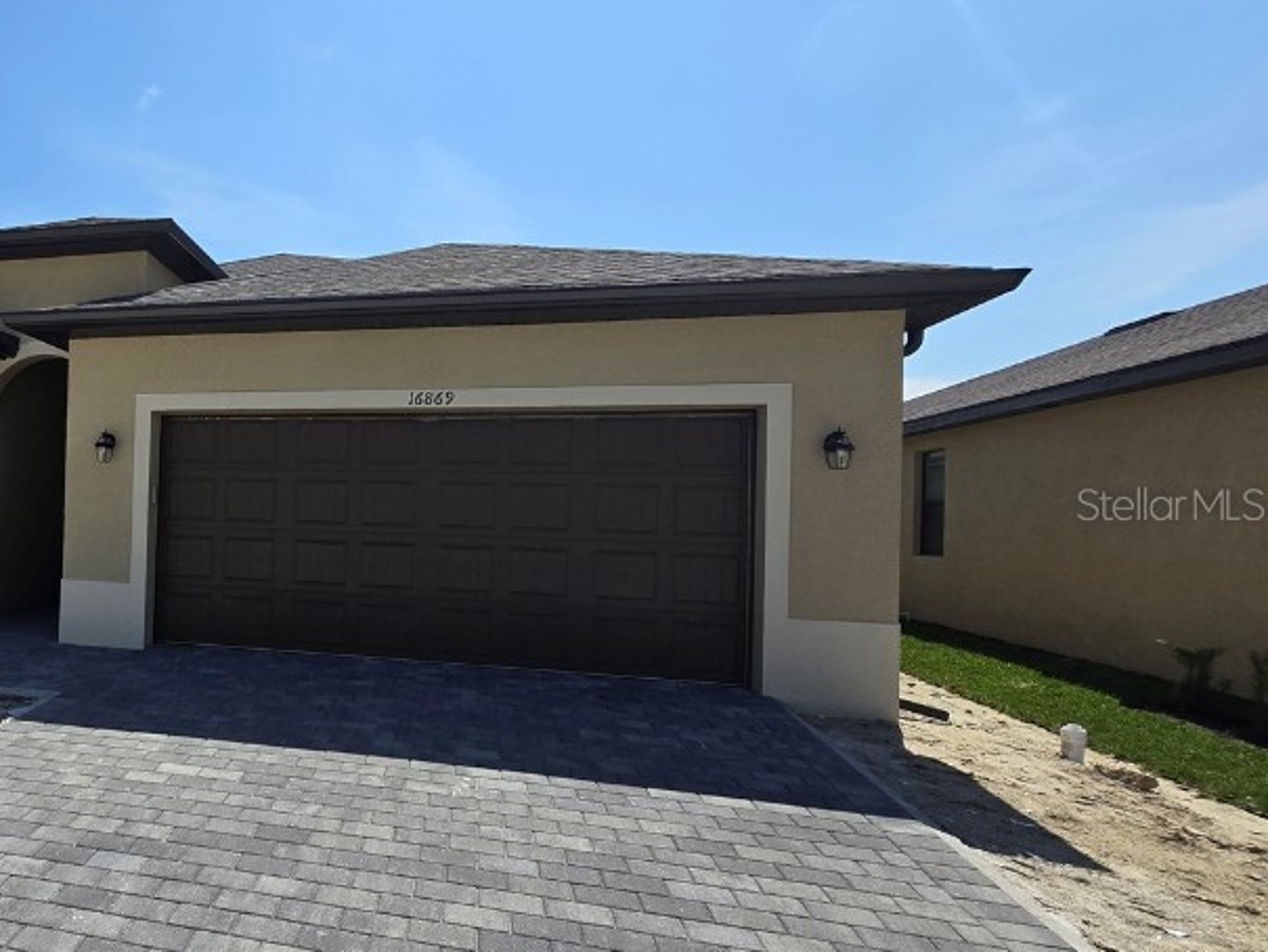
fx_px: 806
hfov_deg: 66.9
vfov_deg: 61.1
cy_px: 503
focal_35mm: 22
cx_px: 201
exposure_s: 1/3464
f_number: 2.2
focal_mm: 2.2
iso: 50
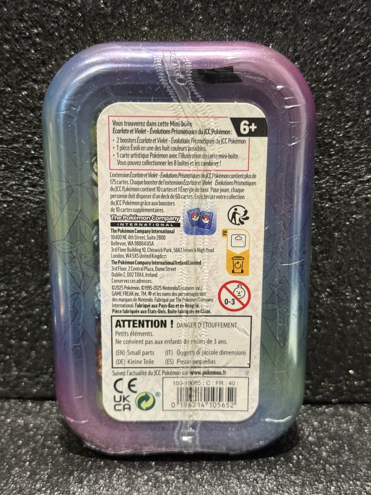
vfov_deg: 39.7
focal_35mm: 48
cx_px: 186
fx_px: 686
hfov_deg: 30.3
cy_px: 248
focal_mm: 6.76
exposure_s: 1/33
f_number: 1.78
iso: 250
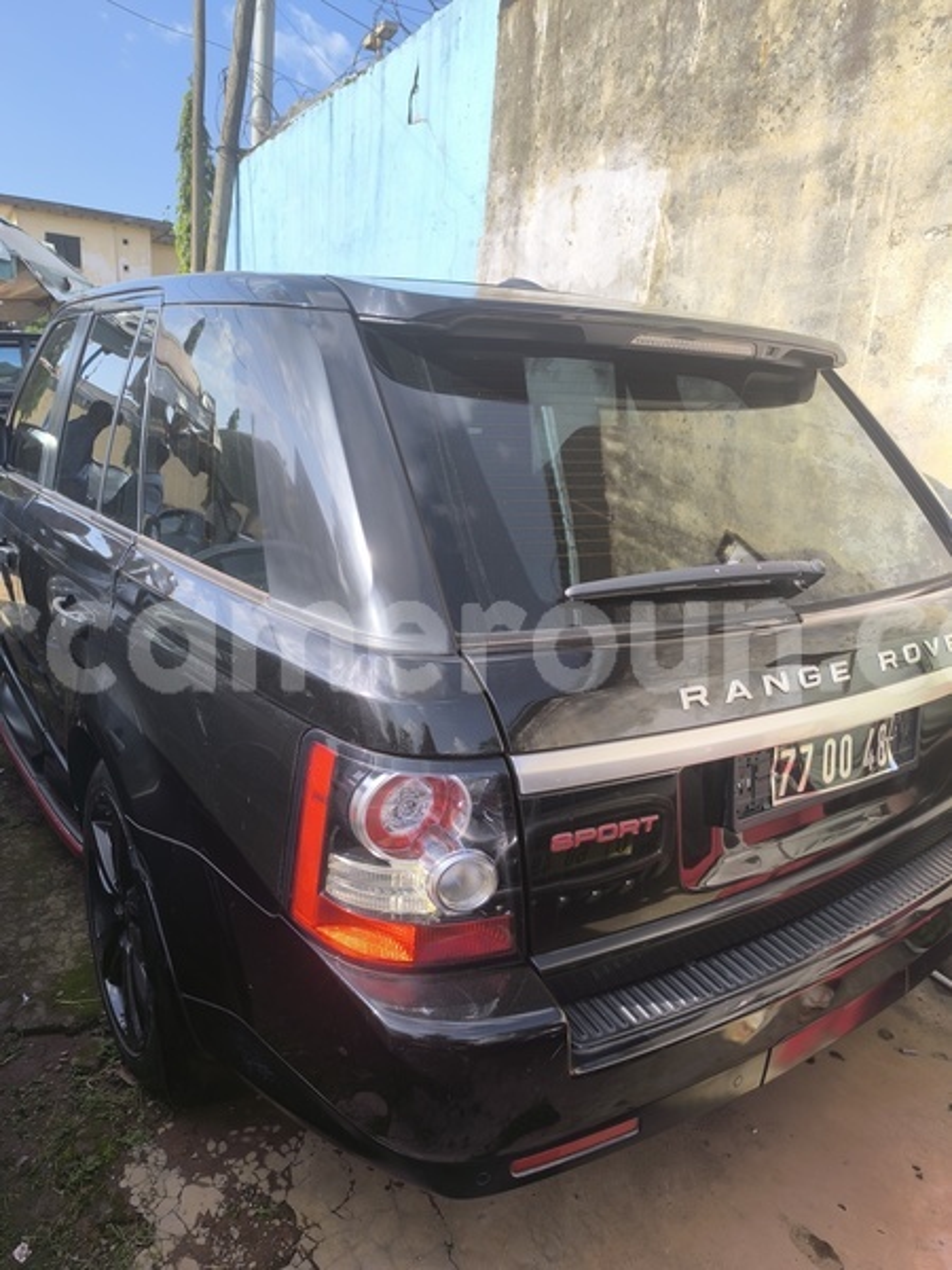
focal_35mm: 23
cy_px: 635
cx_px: 476
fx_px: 843
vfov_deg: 73.9
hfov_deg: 58.9
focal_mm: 6.14
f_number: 1.65
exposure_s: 1/503
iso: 50
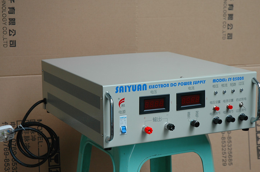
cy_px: 87
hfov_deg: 23.7
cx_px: 141
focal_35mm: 86
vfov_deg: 15.8
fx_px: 620
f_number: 5.6
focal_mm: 52
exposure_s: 1/40
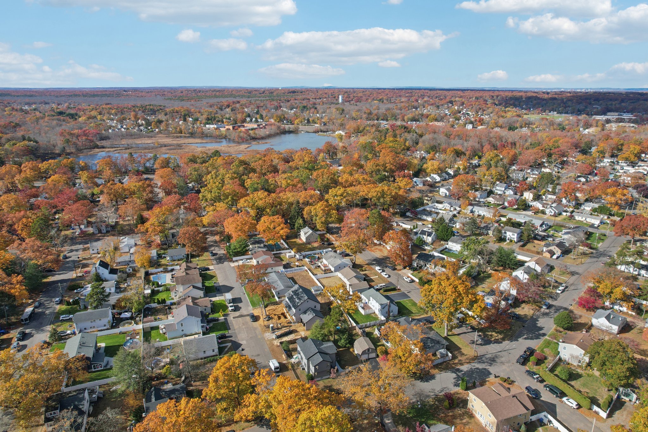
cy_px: 216
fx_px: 396
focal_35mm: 22
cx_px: 324
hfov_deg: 78.6
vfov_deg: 57.2
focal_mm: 8.4
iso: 140
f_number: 2.8
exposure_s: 1/2000
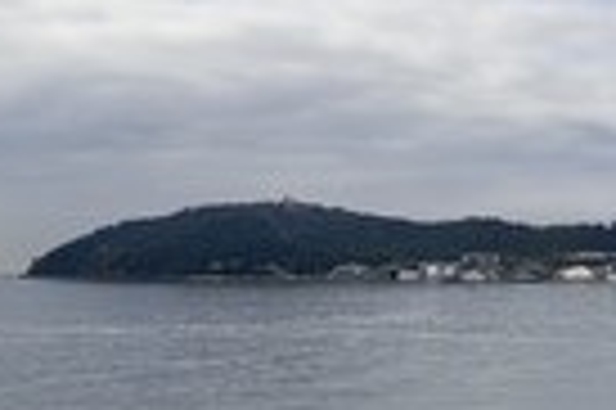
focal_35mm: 80
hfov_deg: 25.4
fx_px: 1367
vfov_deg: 16.8
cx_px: 337
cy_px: 369
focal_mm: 26
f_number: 16
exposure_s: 1/250
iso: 200
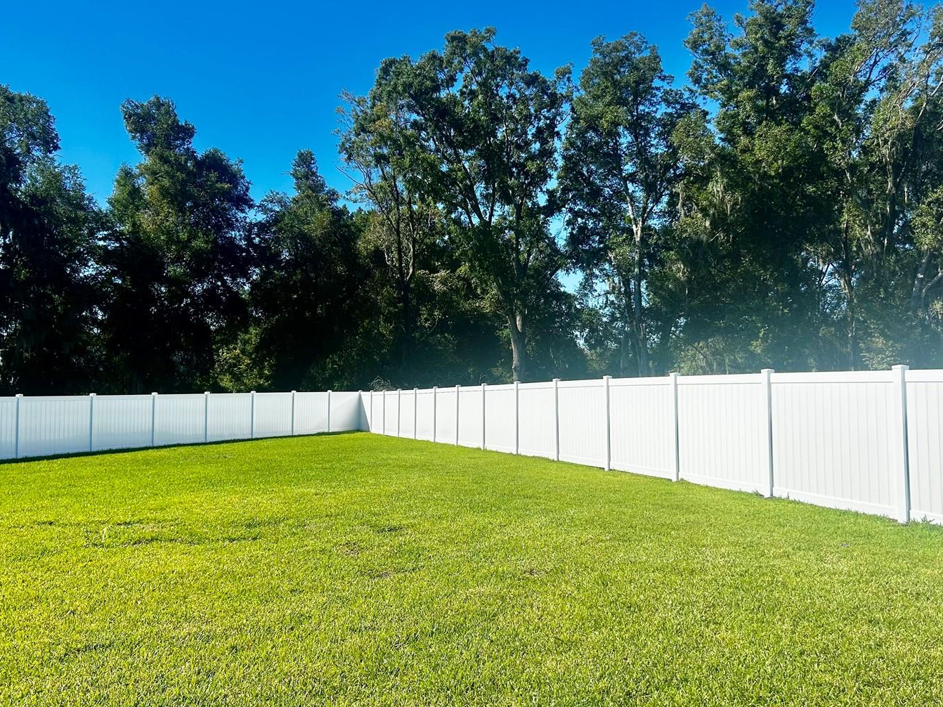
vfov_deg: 45.4
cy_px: 320
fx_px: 844
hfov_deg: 58.3
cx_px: 491
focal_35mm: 31
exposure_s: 1/3831
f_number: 1.5
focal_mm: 5.7
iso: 50
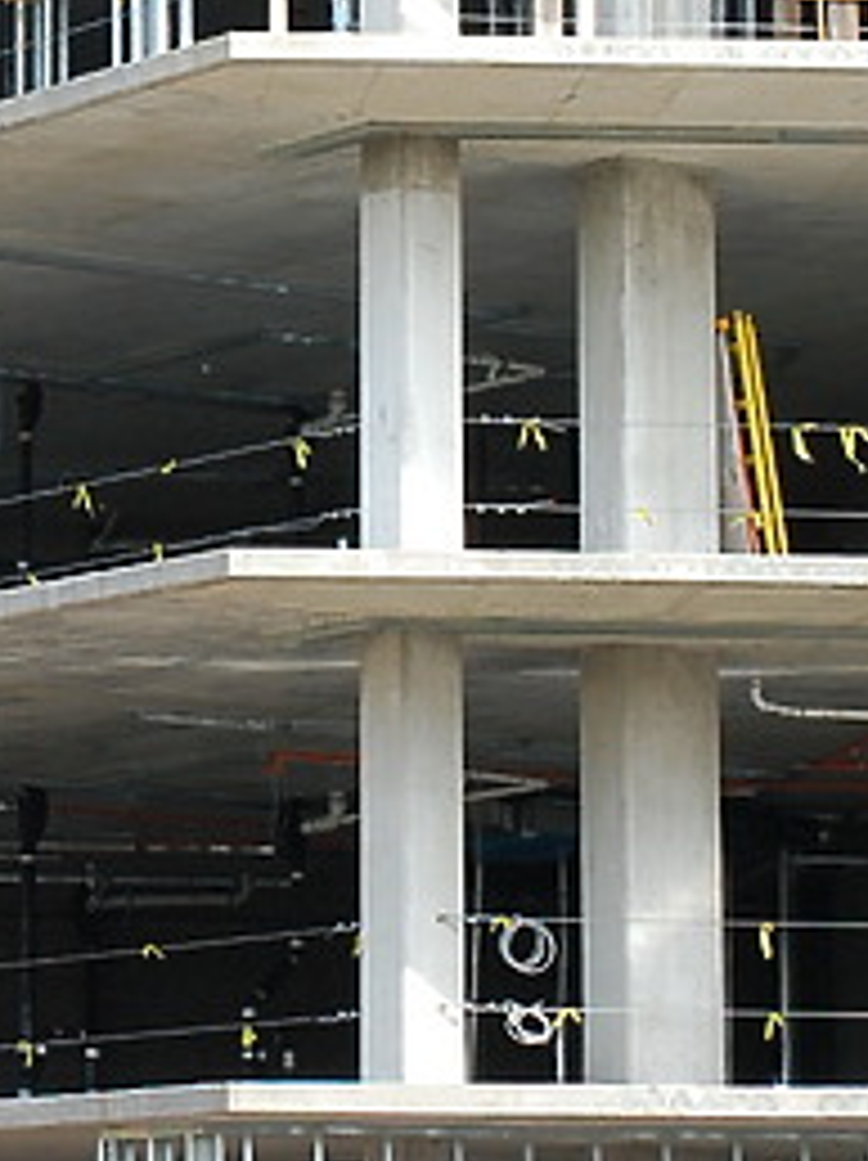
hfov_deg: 7.3
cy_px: -4
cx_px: -196
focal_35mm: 201
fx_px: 6731
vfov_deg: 9.8
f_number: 9
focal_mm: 40
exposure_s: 1/125
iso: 400
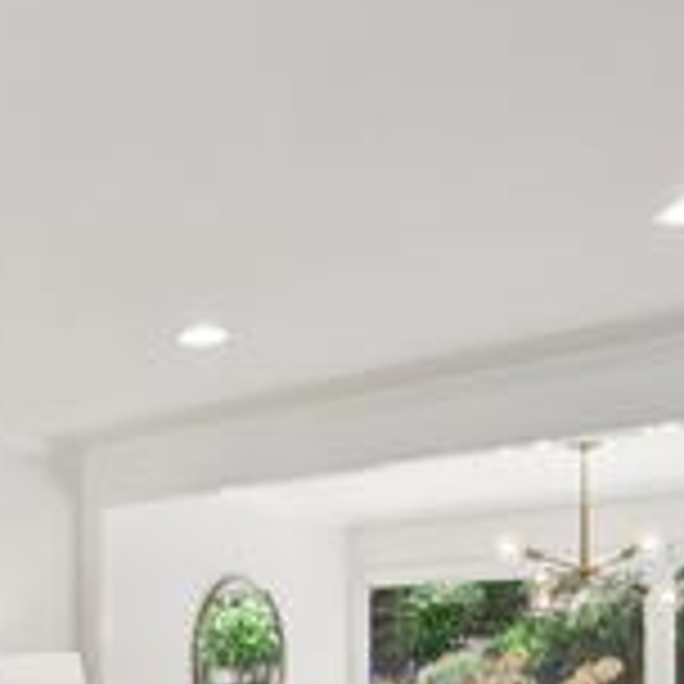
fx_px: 1118
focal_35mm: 50
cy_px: 749
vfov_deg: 30.5
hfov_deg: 30.5
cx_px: -68
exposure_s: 1/60
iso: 400
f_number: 9
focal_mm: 14
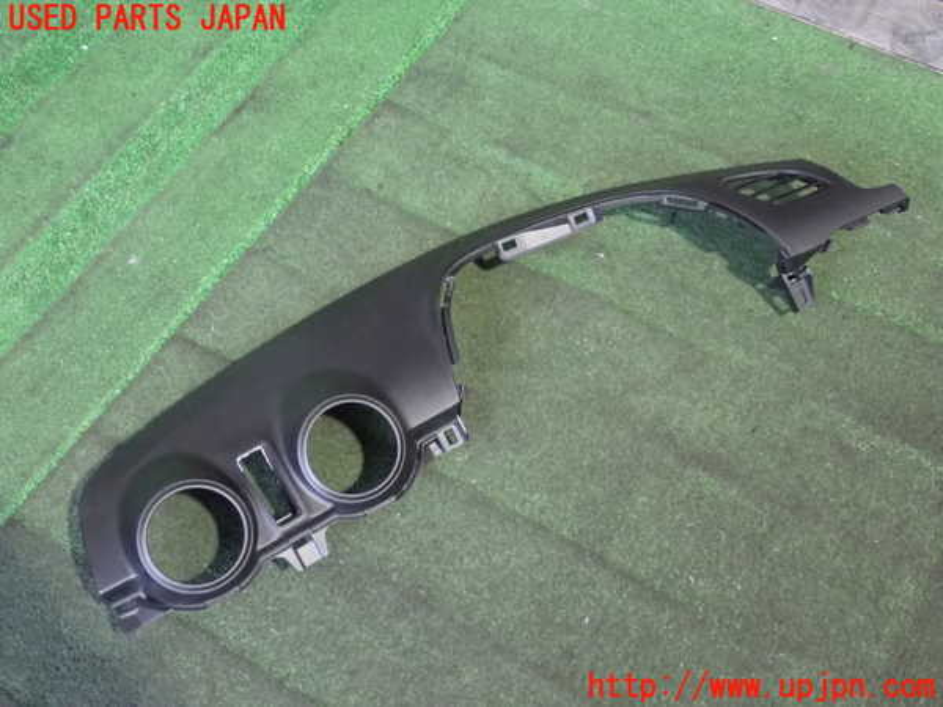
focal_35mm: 47
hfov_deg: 40.4
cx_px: 472
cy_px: 354
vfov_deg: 30.9
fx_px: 1280
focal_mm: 8.4
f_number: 4.5
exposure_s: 1/13
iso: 1250
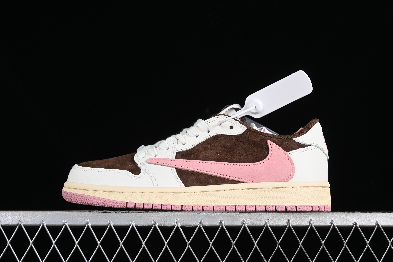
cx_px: 196
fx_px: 819
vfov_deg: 18.2
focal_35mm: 75
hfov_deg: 27.0
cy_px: 131
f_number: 7.1
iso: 160
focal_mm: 50
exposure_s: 1/60
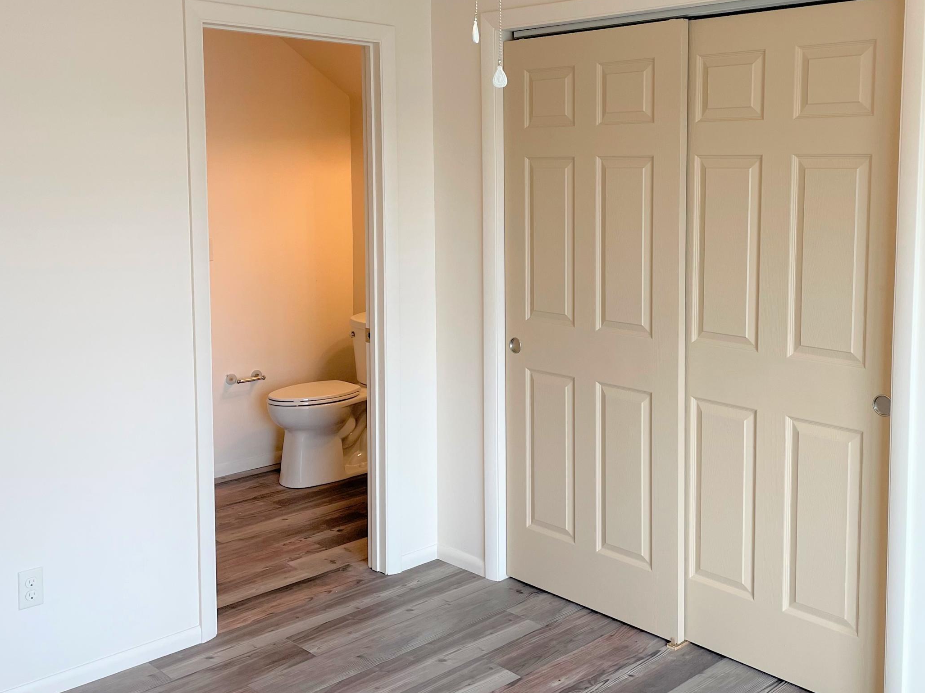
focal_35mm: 38
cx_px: 531
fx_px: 1015
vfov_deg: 37.5
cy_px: 264
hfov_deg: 48.8
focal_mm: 4.2
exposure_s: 1/120
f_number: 1.6
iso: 64
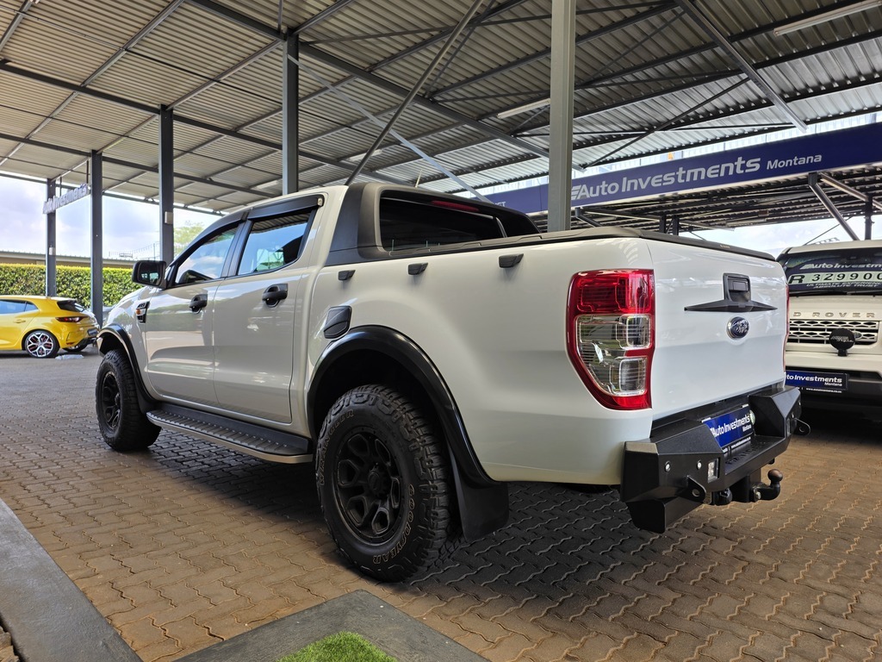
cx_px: 441
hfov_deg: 73.9
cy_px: 331
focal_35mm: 23
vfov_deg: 58.9
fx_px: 586
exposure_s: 1/359
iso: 32
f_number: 1.7
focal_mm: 6.25
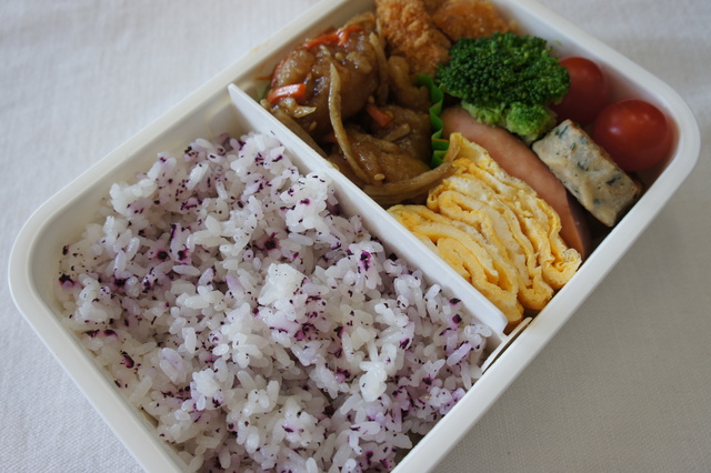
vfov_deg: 43.6
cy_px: 236
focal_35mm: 30
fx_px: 592
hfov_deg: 62.0
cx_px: 356
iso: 200
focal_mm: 20
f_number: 5.6
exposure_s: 1/80
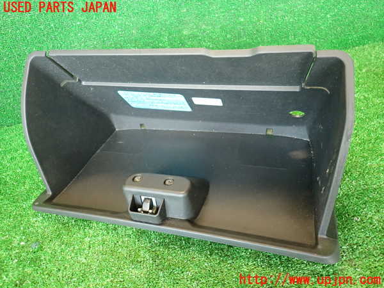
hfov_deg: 69.4
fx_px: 277
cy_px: 144
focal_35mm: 25
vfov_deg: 54.9
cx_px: 192
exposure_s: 1/30
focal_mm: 4.5
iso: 320
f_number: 2
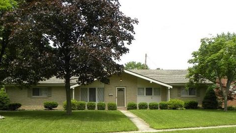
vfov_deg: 25.2
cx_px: 114
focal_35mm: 47
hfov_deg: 43.7
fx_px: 294
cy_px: 93
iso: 64
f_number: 5.6
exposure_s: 1/175
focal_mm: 7.3
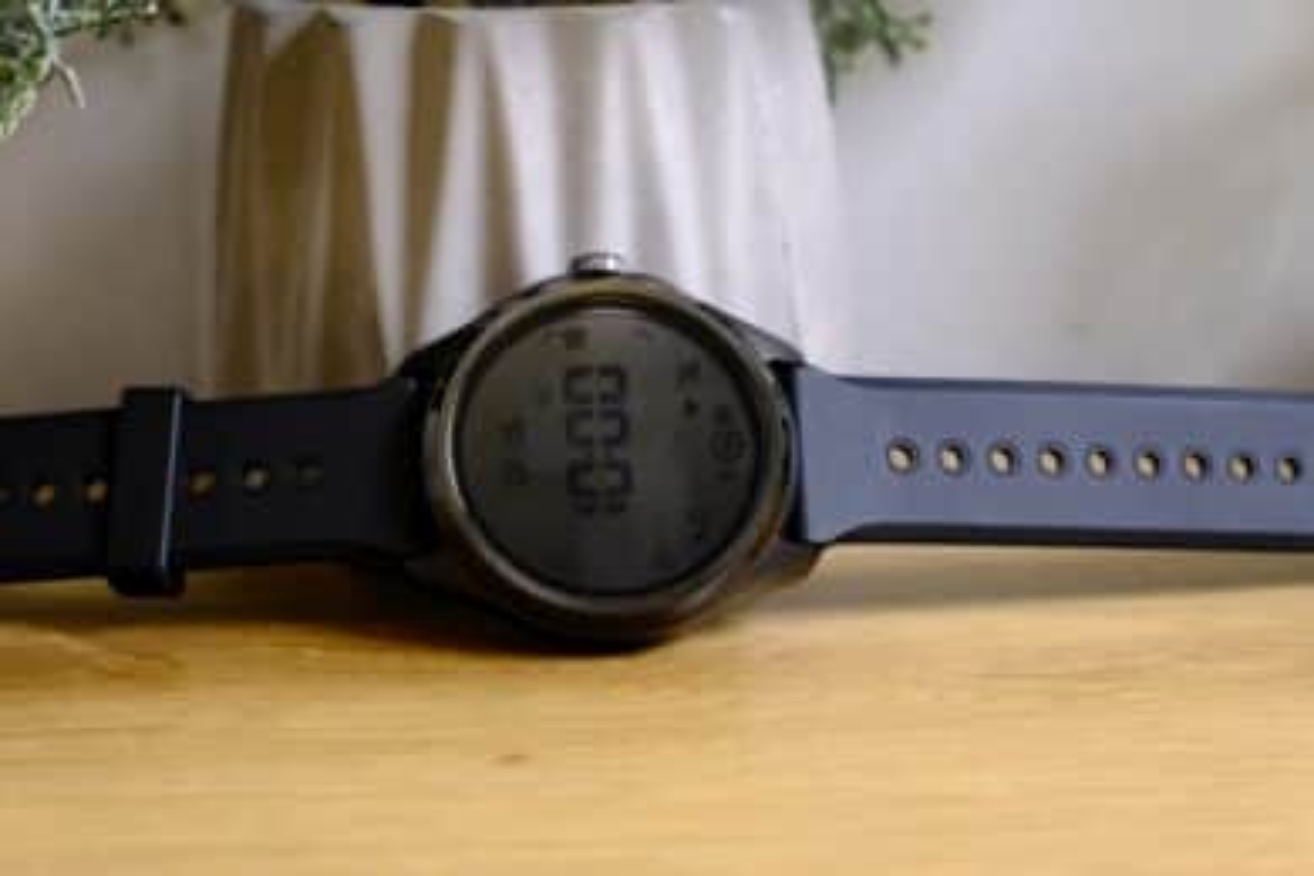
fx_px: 3029
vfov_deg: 16.5
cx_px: 657
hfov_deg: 24.5
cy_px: 438
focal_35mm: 83
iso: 2000
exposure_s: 1/80
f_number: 8
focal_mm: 55
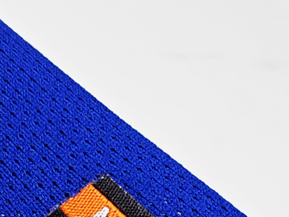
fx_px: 643
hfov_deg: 25.3
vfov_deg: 17.4
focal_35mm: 77
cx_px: 147
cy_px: 314
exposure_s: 1/50
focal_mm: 2.59
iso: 69
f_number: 2.2
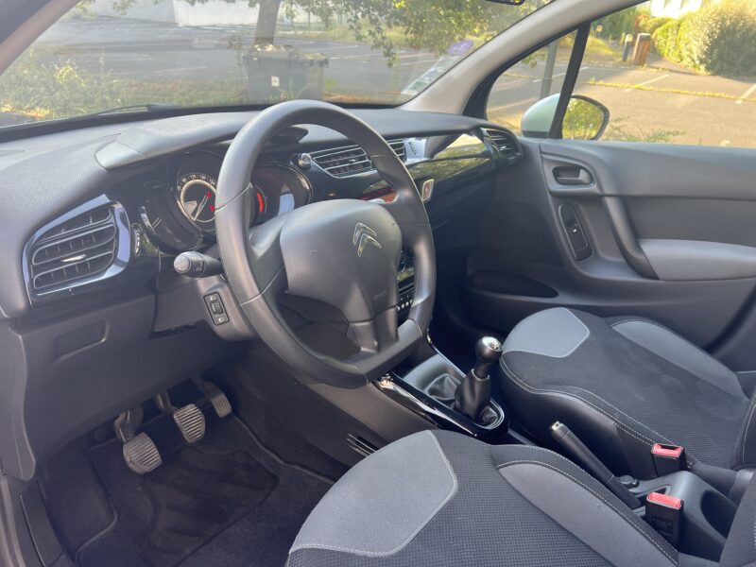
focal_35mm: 26
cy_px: 284
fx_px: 568
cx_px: 378
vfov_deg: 53.1
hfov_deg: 67.3
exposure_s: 1/121
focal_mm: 5.7
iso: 64
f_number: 1.5
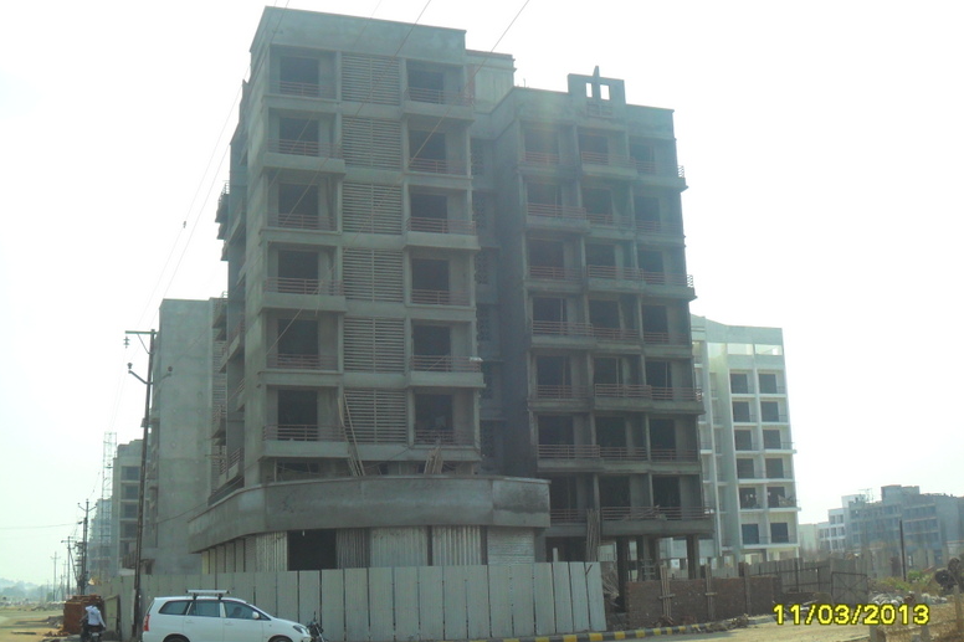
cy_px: 321
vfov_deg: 29.2
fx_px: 1231
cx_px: 481
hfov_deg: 42.8
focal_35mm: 46
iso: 100
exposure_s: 1/750
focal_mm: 7.8
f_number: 4.5
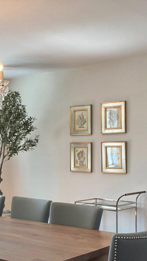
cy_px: 157
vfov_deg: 37.1
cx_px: 41
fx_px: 388
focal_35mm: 56
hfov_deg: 21.3
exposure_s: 1/60
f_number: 2.2
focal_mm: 2.71
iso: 64
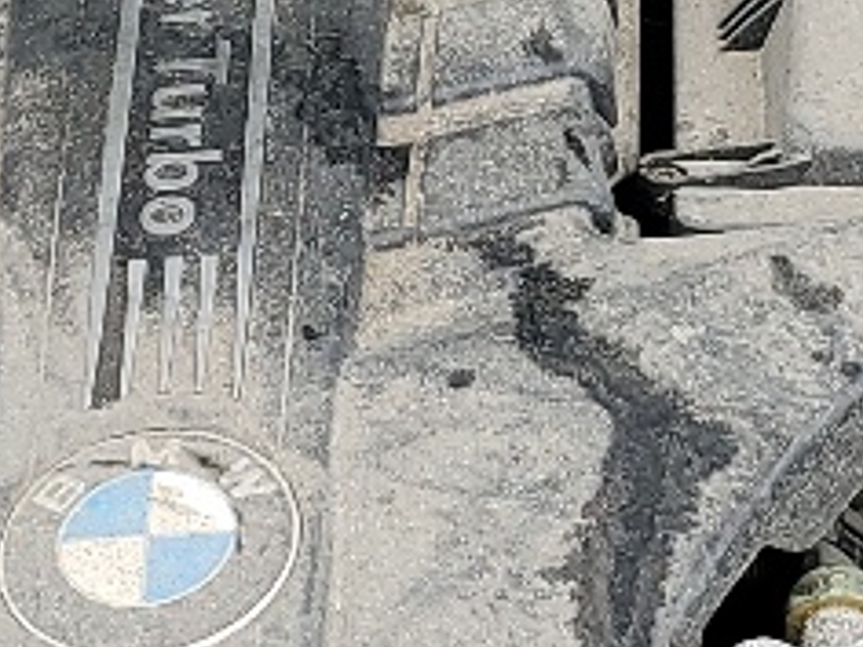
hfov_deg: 11.2
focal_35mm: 176
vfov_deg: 8.4
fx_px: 4388
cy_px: 80
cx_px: 658
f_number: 1.5
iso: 50
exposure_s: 1/357
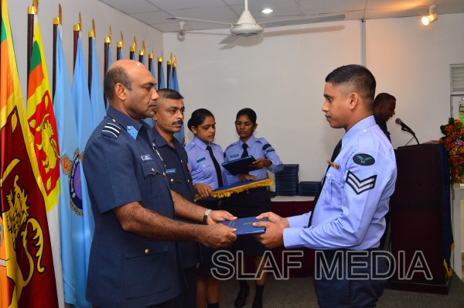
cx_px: 232
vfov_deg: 31.8
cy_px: 154
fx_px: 540
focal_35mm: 42
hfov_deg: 46.5
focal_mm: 28
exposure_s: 1/100
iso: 400
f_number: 5.6
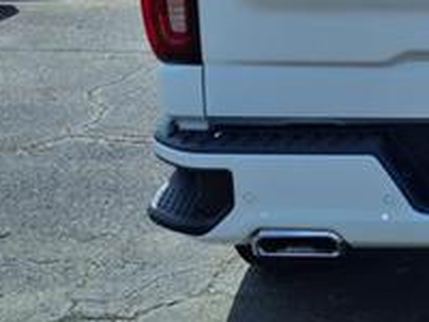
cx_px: 508
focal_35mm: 68
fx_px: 843
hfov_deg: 25.7
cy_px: -24
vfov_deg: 20.7
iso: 40
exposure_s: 1/3333
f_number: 1.9
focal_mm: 3.58
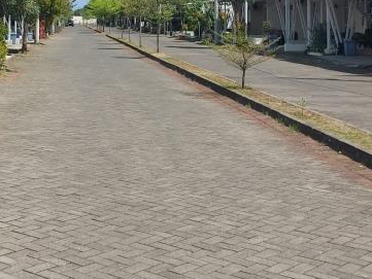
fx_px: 731
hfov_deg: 28.0
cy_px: -21
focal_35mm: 68
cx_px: 81
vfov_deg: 20.7
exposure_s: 1/1245
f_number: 1.8
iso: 32
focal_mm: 5.23
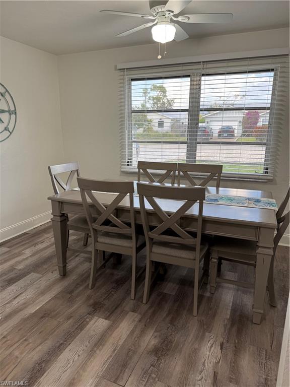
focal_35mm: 24
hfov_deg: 56.8
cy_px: 194
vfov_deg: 71.6
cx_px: 145
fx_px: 268
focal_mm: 6.76
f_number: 1.78
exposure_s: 1/120
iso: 125
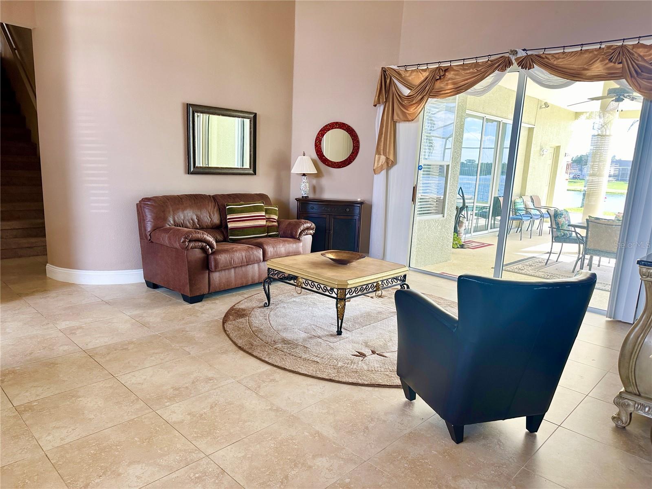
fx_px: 452
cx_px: 326
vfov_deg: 56.8
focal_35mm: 24
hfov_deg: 71.6
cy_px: 244
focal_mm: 6.86
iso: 125
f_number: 1.78
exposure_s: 1/121
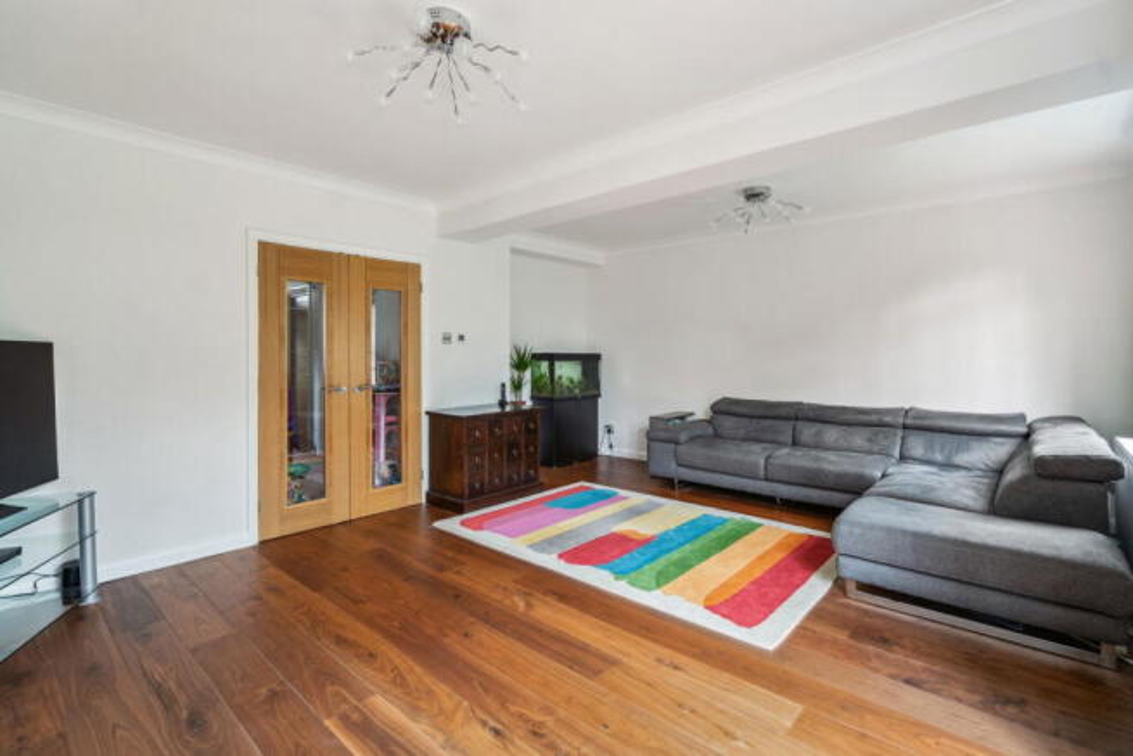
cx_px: 566
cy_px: 378
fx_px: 504
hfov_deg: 96.7
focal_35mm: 16
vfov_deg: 73.8
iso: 640
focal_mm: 16
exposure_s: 1/4
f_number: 4
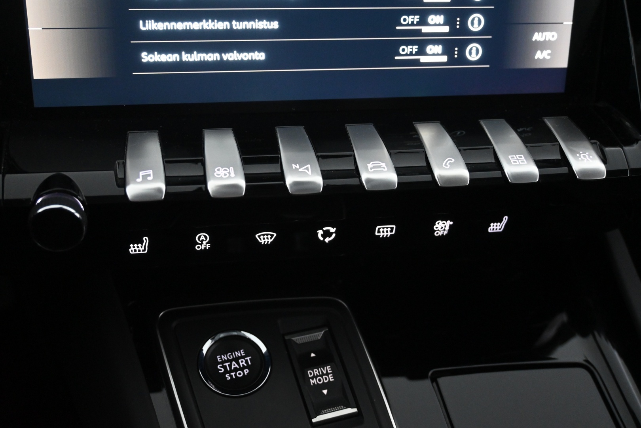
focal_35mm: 44
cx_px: 320
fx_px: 774
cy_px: 214
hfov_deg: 45.0
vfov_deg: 30.8
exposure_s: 1/50
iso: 3200
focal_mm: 29
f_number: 4.8
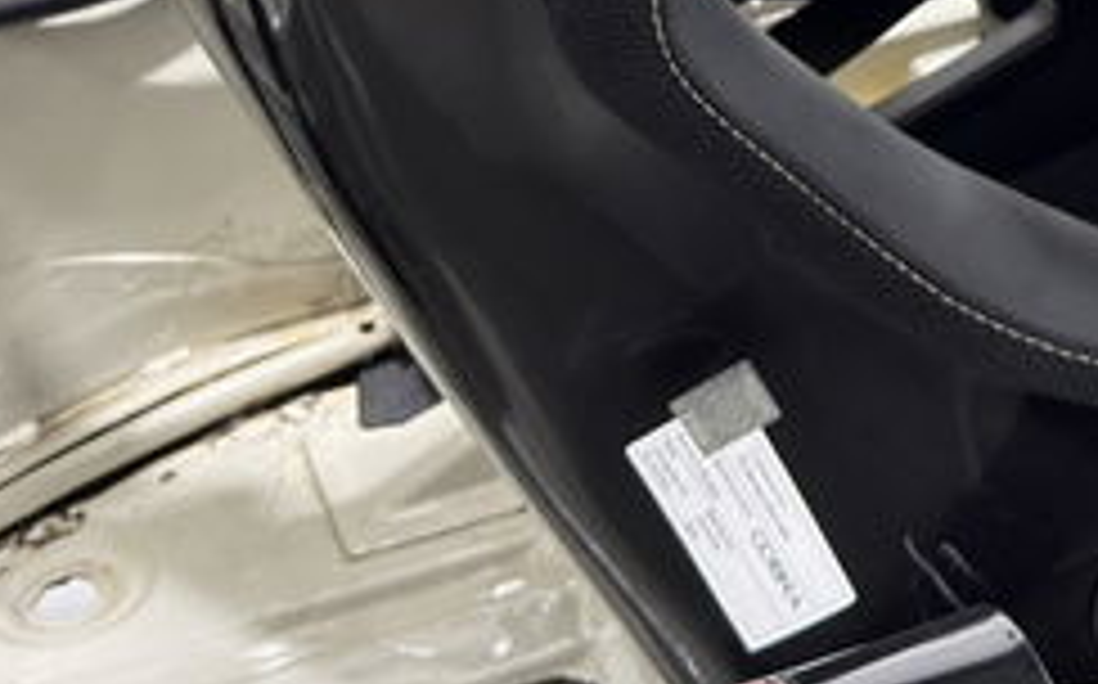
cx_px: 1269
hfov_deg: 17.1
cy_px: -603
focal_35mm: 117
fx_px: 3498
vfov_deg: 10.4
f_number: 1.78
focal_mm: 6.76
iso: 125
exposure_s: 1/60
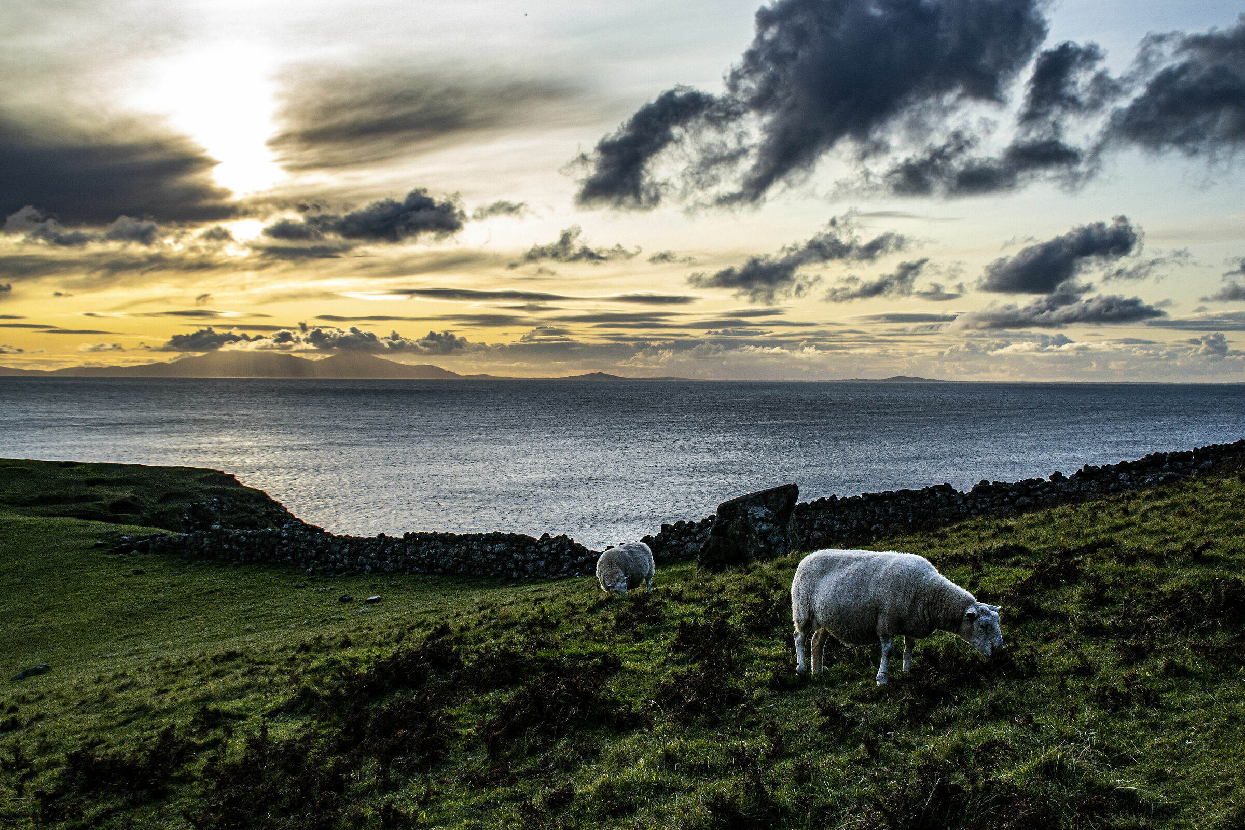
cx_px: 622
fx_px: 1452
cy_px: 415
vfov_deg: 31.9
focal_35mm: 42
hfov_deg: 46.4
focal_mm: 28
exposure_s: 1/500
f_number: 11
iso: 400
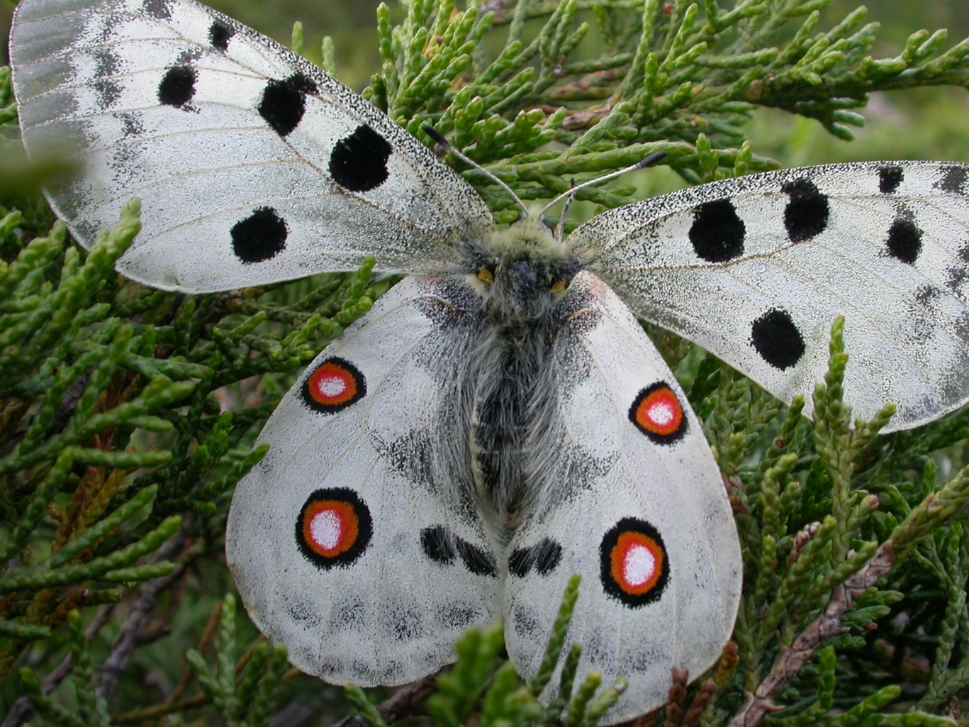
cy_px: 355
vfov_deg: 26.6
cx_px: 547
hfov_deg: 34.9
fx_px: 1539
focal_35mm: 55
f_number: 5.1
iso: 100
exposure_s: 1/52.7
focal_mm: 9.8
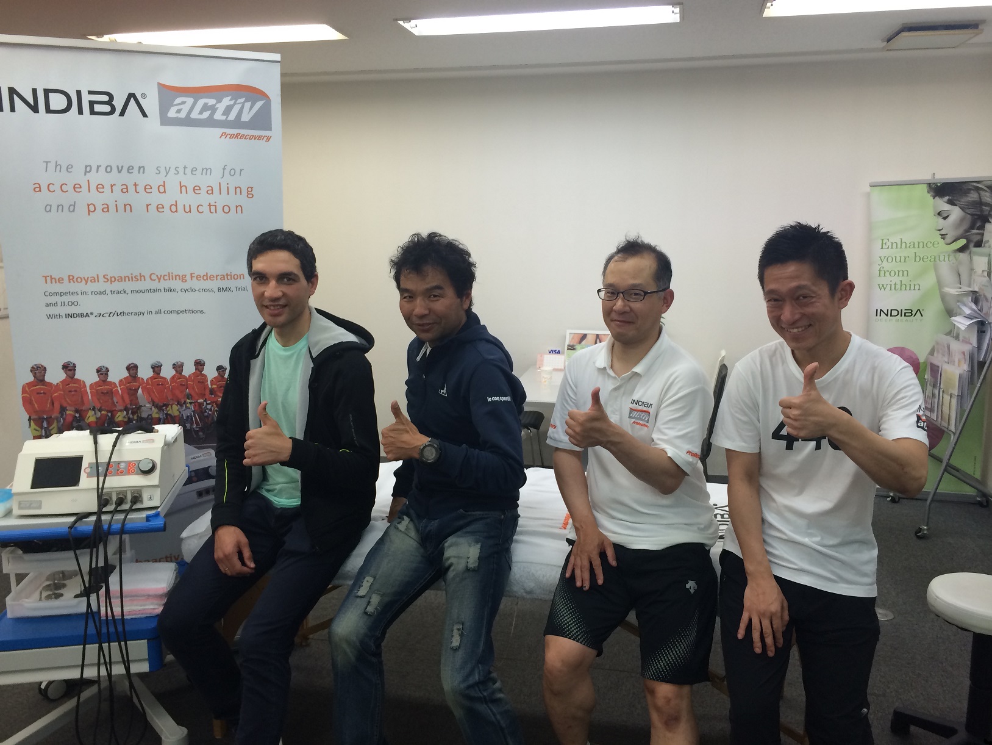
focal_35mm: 30
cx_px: 496
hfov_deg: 60.0
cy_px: 372
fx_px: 860
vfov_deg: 46.8
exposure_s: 1/30
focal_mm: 4.12
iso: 40
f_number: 2.2
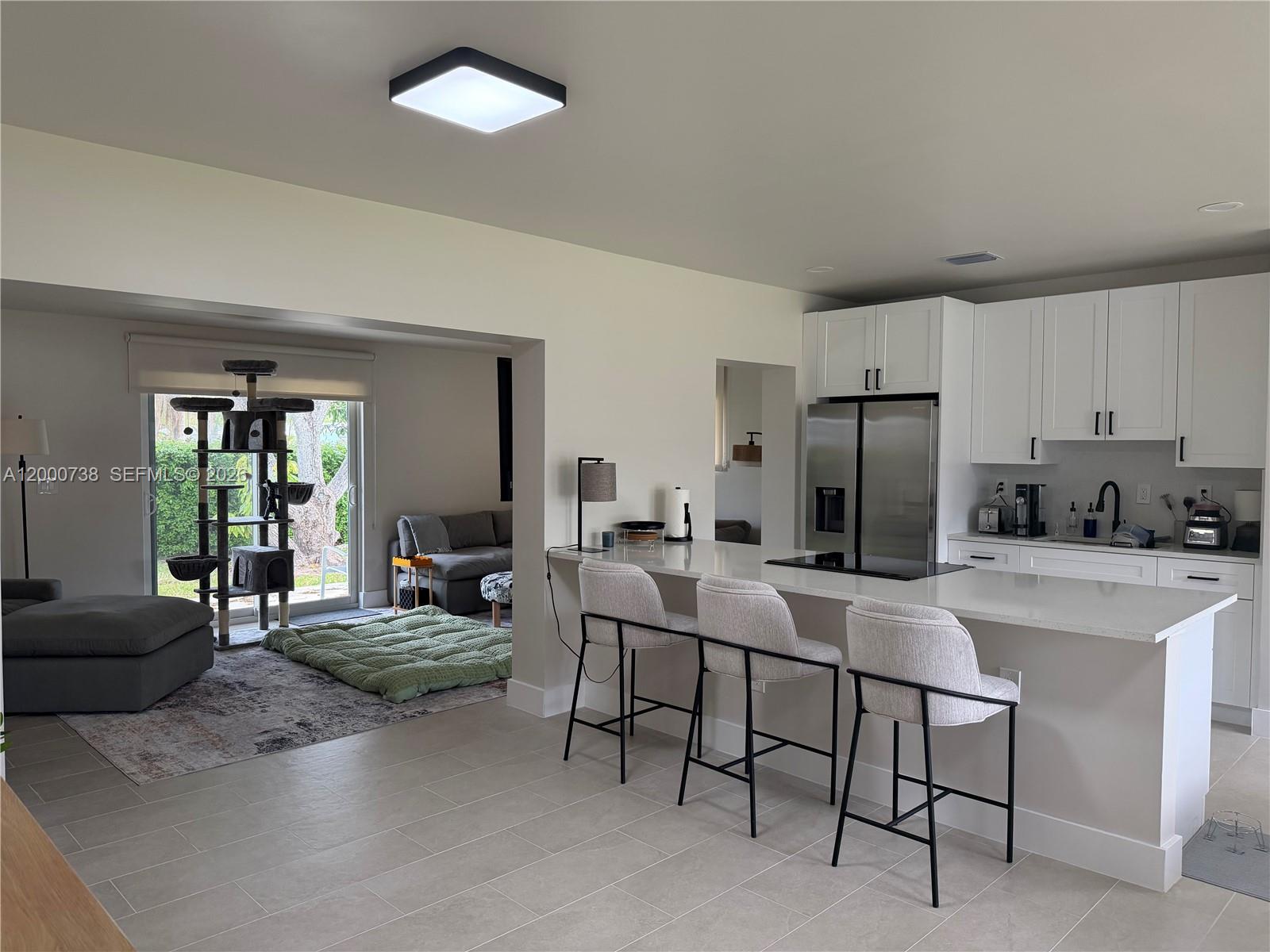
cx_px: 635
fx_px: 881
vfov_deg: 56.8
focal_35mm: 24
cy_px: 476
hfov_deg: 71.6
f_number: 1.78
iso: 200
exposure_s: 1/170
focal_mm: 6.76
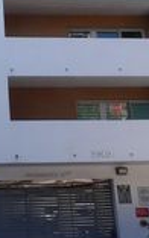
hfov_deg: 14.9
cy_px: 27
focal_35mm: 81
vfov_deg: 24.8
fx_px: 527
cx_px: -78
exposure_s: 1/117
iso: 100
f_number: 5.6
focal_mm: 4.3
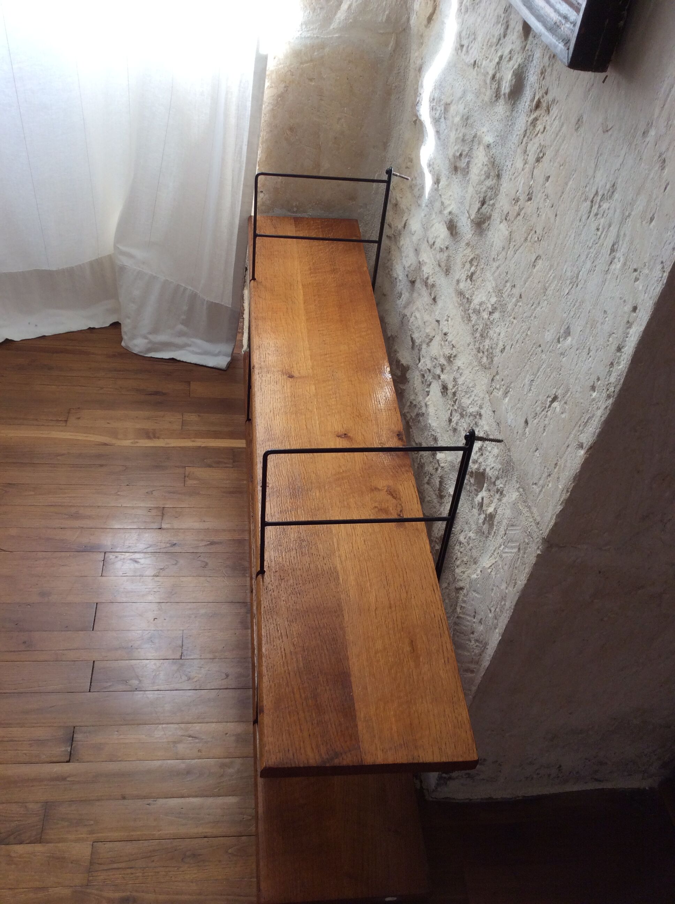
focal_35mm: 32
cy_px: 452
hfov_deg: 44.1
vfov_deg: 56.9
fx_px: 834
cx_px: 338
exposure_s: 1/50
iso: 32
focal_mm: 3.3
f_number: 2.4
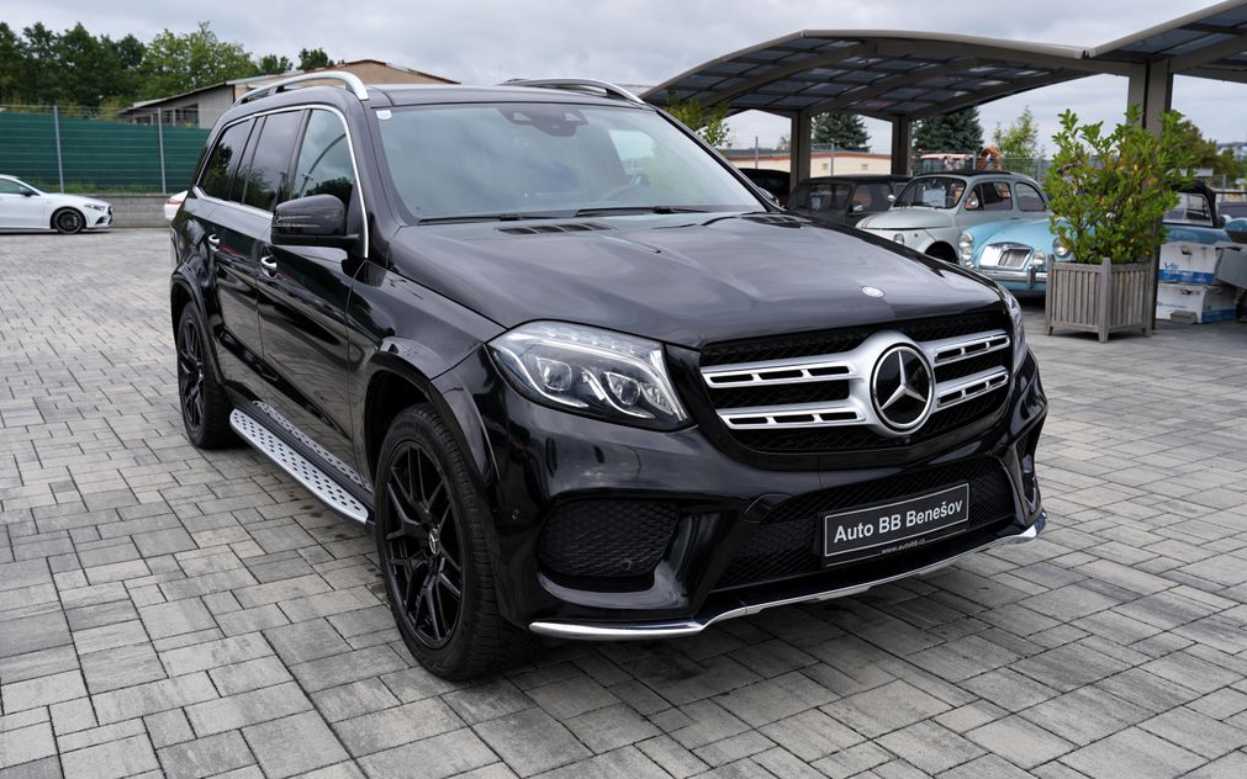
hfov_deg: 59.7
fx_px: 1088
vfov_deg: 39.4
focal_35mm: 32
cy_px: 361
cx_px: 620
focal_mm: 31
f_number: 6.3
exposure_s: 1/200
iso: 100
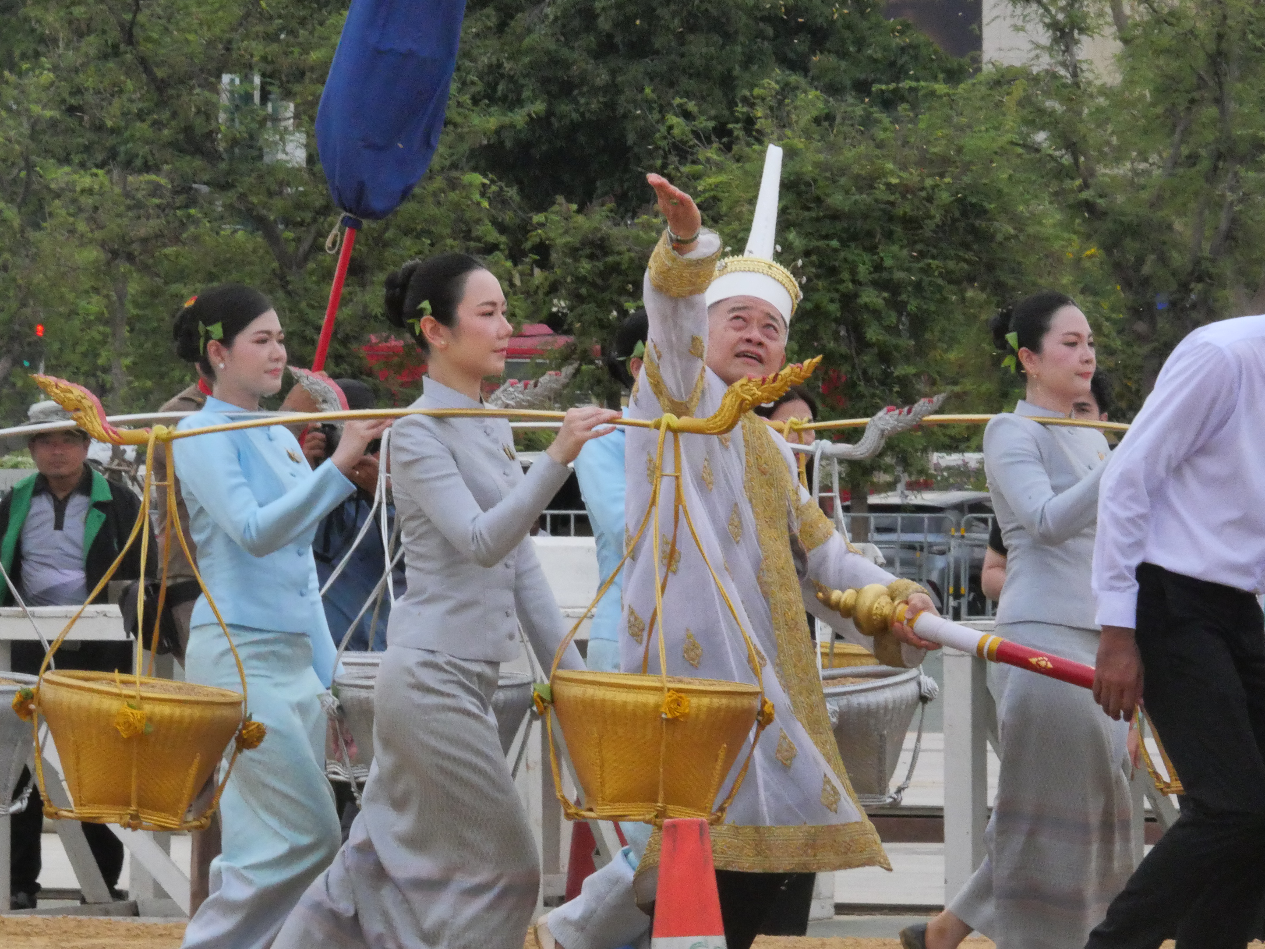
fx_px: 9355
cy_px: 464
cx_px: 586
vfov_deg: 5.8
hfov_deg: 7.7
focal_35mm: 256
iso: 4000
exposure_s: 1/500
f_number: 22
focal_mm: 100
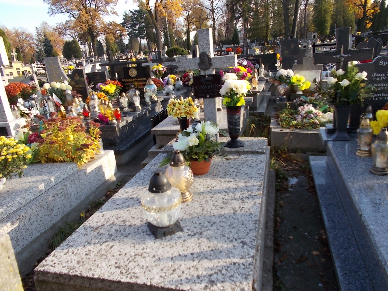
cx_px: 194
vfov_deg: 53.1
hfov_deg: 67.3
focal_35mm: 26
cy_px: 146
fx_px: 291
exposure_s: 1/200
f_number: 3.2
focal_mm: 4.6
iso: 80
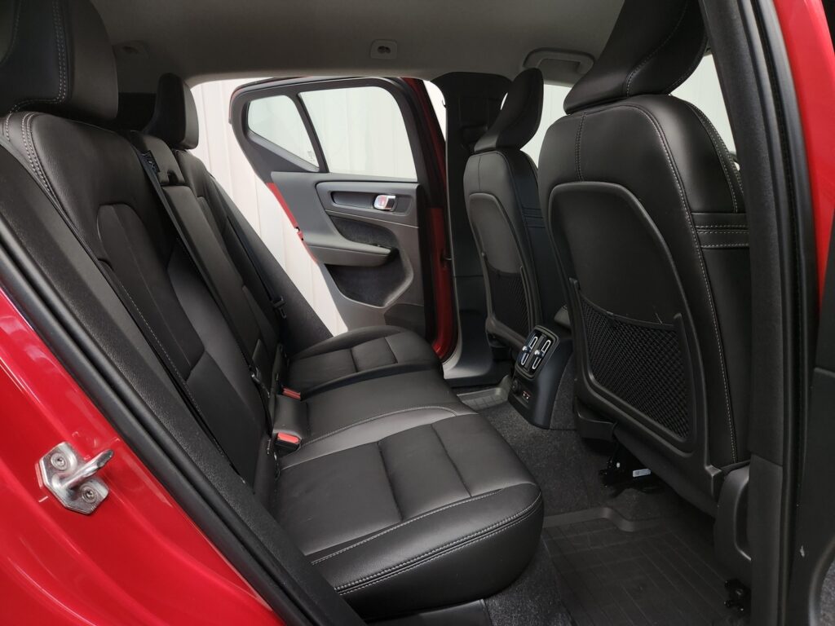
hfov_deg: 73.9
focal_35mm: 23
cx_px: 418
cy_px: 313
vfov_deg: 58.9
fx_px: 555
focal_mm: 5.4
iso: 320
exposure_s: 1/100
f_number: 1.8
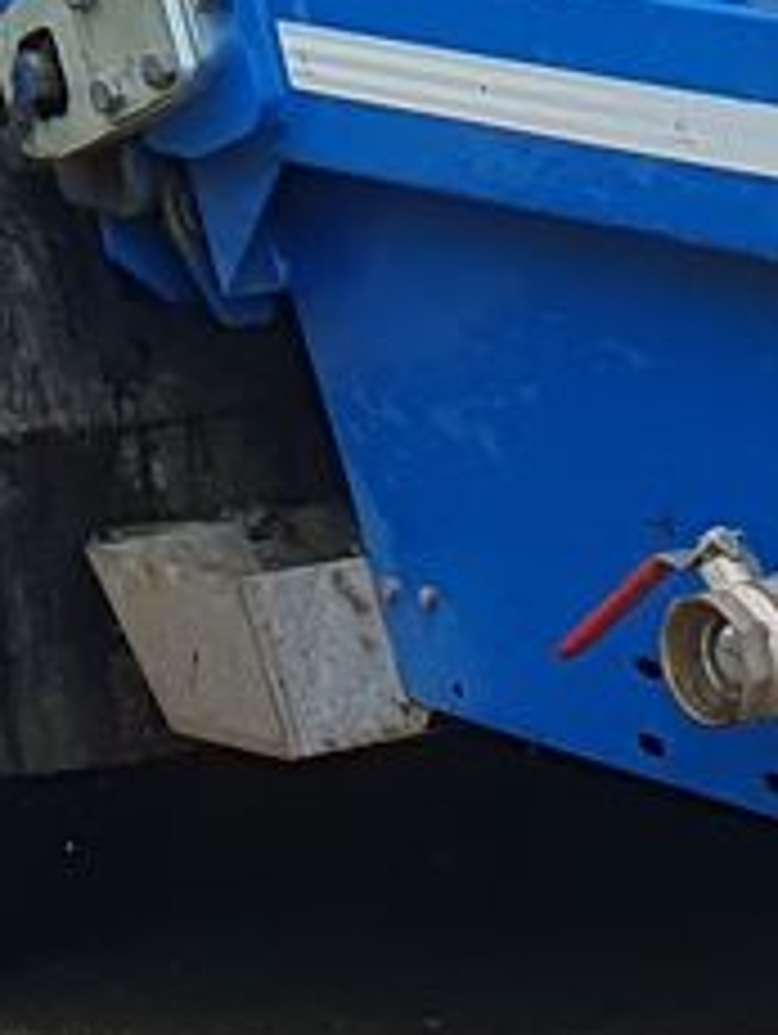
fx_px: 3709
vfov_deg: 14.2
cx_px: 447
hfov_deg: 12.0
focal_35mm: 124
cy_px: -760
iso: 50
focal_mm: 4.32
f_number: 2.4
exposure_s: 1/769
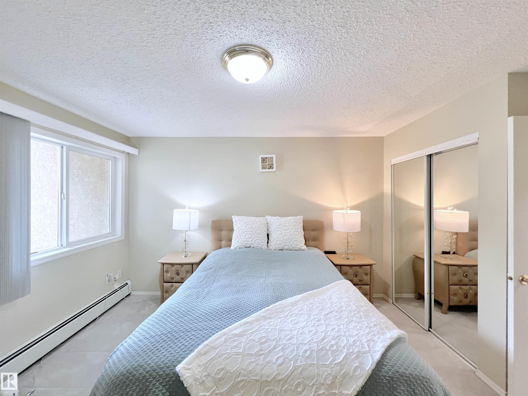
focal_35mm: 13
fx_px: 198
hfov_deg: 106.2
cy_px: 198
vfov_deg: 89.9
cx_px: 264
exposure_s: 1/60
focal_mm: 1.57
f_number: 1.8
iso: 160
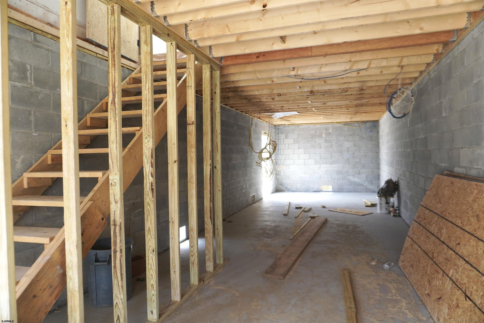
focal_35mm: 24
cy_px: 162
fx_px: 323
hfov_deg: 73.7
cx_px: 242
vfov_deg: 53.1
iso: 250
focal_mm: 16
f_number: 4
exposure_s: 1/160
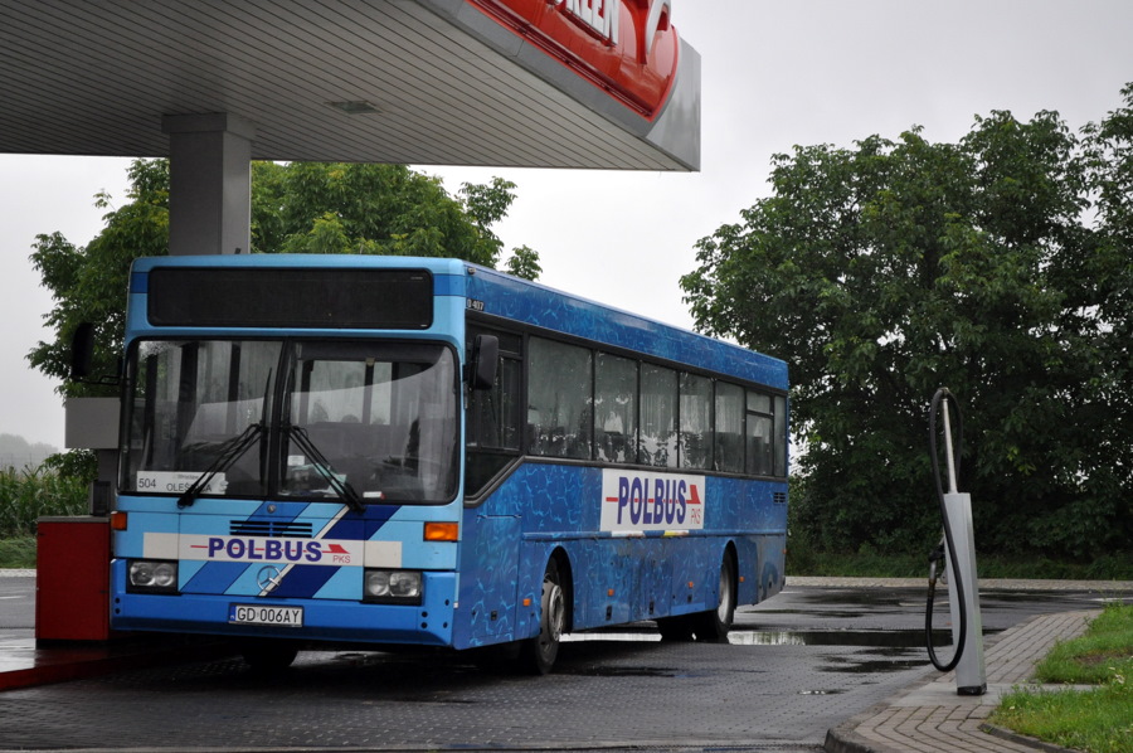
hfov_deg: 24.6
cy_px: 376
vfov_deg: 16.5
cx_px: 566
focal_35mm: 82
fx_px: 2594
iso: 800
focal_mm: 55
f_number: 5.6
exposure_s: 1/500
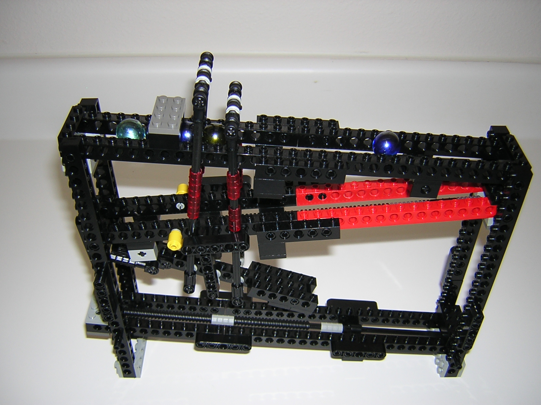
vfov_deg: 39.7
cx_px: 270
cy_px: 202
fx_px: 563
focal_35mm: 36
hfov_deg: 51.4
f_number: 2.6
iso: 100
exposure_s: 1/60.1
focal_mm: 4.7
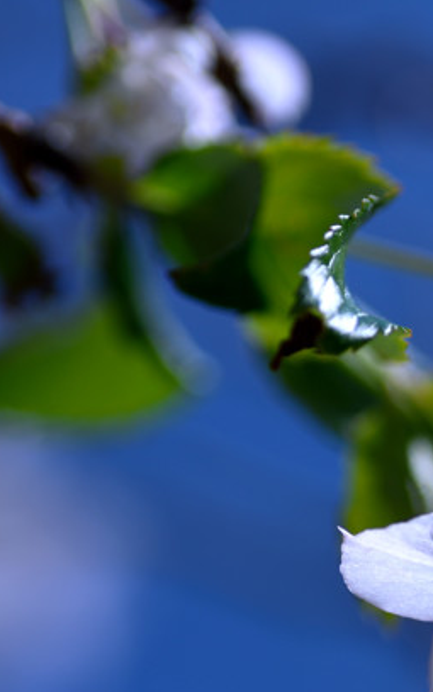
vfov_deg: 9.1
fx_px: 4343
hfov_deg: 5.7
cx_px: 574
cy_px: 594
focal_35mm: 230
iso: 100
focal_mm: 90
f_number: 5
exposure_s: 1/800
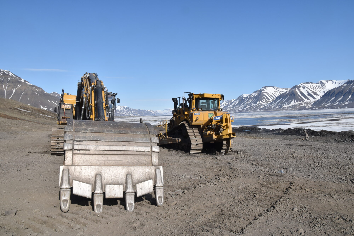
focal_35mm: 27
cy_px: 118
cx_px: 177
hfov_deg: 67.4
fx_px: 265
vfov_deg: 47.9
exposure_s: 1/160
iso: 200
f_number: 20
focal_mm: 18
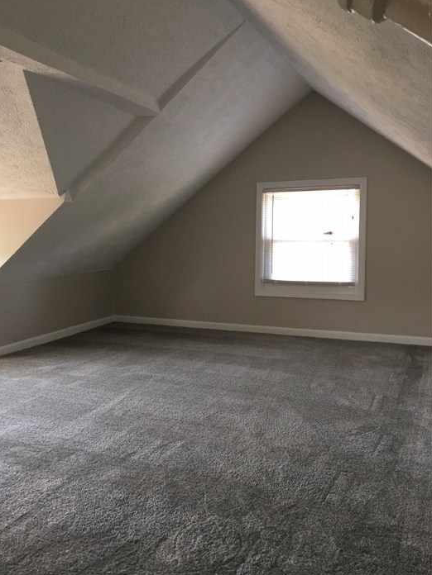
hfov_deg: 44.1
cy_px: 300
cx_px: 196
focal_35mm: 32
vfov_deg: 56.8
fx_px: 532
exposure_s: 1/15
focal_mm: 4.15
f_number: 2.2
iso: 32
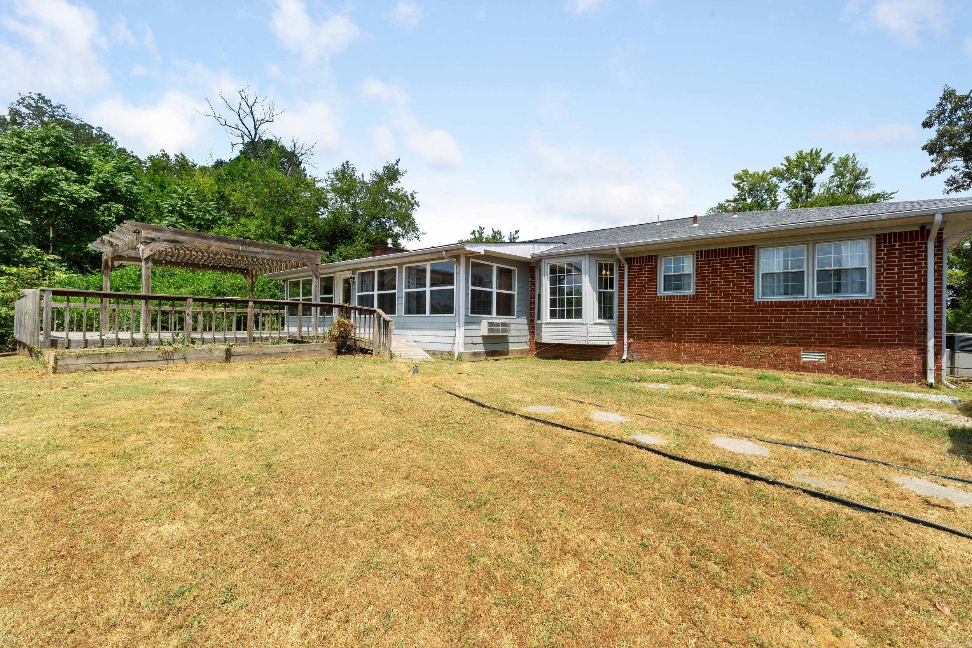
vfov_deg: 77.3
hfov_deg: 100.4
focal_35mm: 15
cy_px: 324
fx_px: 405
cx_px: 486
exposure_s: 1/400
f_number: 9
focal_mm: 10
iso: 200
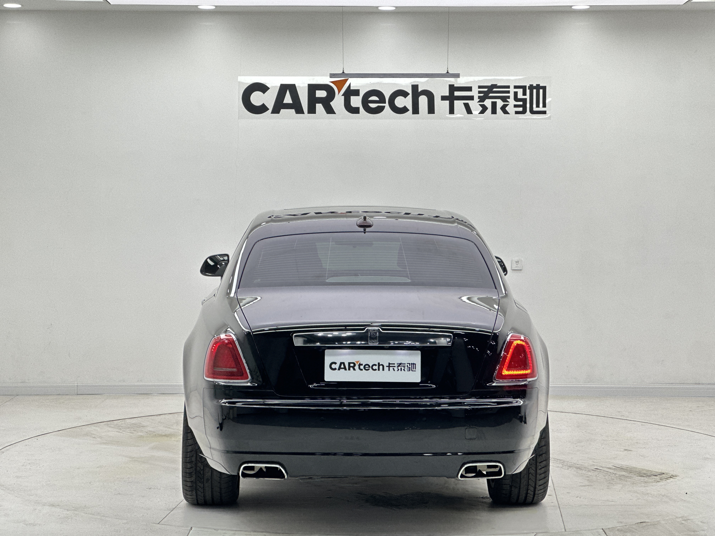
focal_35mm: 77
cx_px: 358
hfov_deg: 25.3
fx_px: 1590
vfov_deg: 19.1
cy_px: 268
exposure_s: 1/121
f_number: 2.8
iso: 125
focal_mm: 9
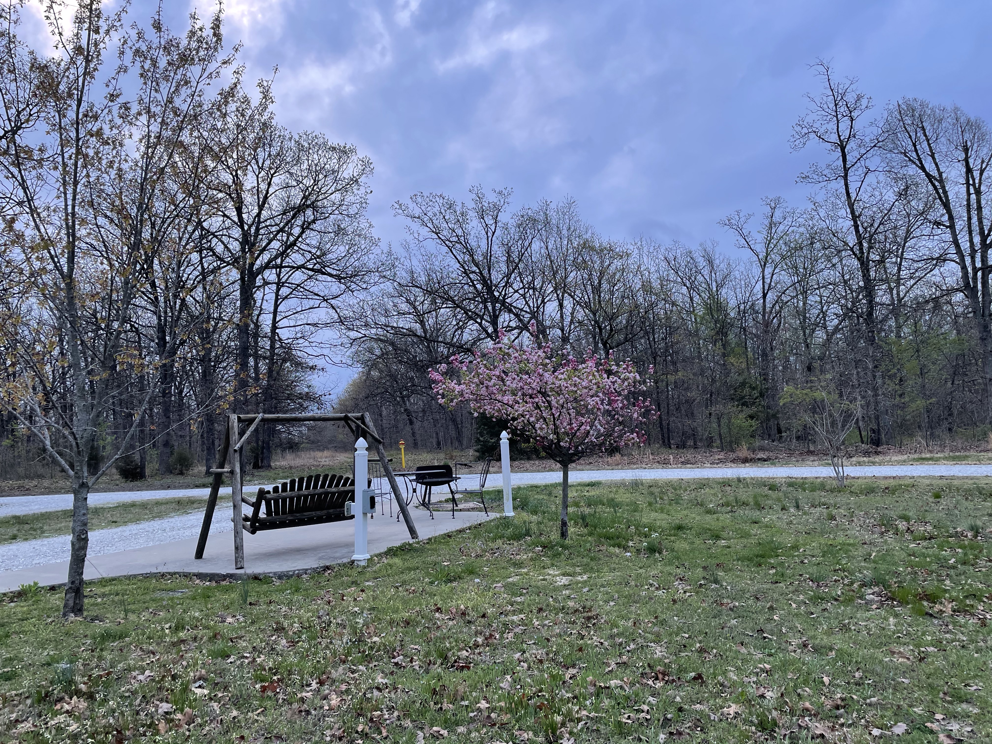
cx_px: 496
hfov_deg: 67.3
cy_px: 372
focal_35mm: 26
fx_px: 745
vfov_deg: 53.1
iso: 64
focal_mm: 4.2
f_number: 1.6
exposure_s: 1/121
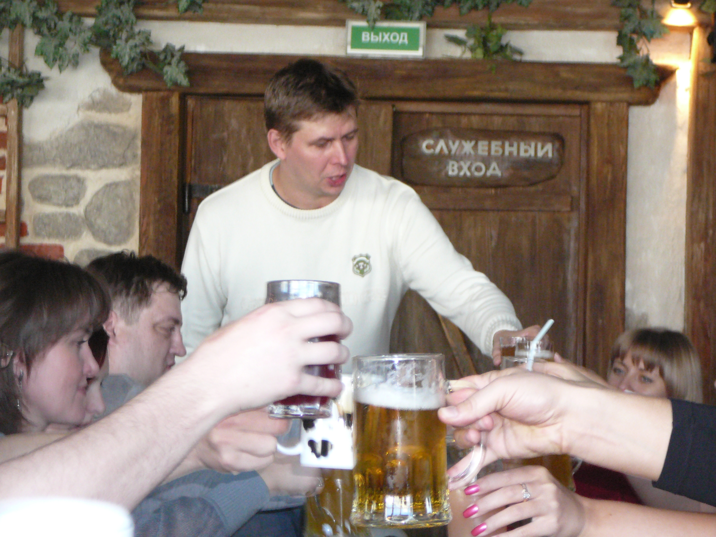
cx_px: 358
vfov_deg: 14.1
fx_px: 2172
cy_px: 268
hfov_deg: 18.7
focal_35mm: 105
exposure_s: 1/30
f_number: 3.9
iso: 320
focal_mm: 15.6
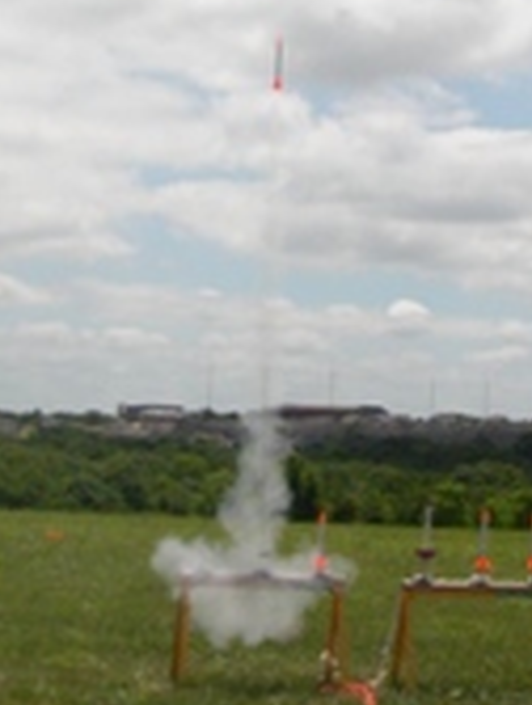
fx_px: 2021
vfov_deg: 19.4
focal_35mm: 99
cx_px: 131
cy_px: 68
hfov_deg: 14.9
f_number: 4.5
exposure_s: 1/1418
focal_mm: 5.6
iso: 100
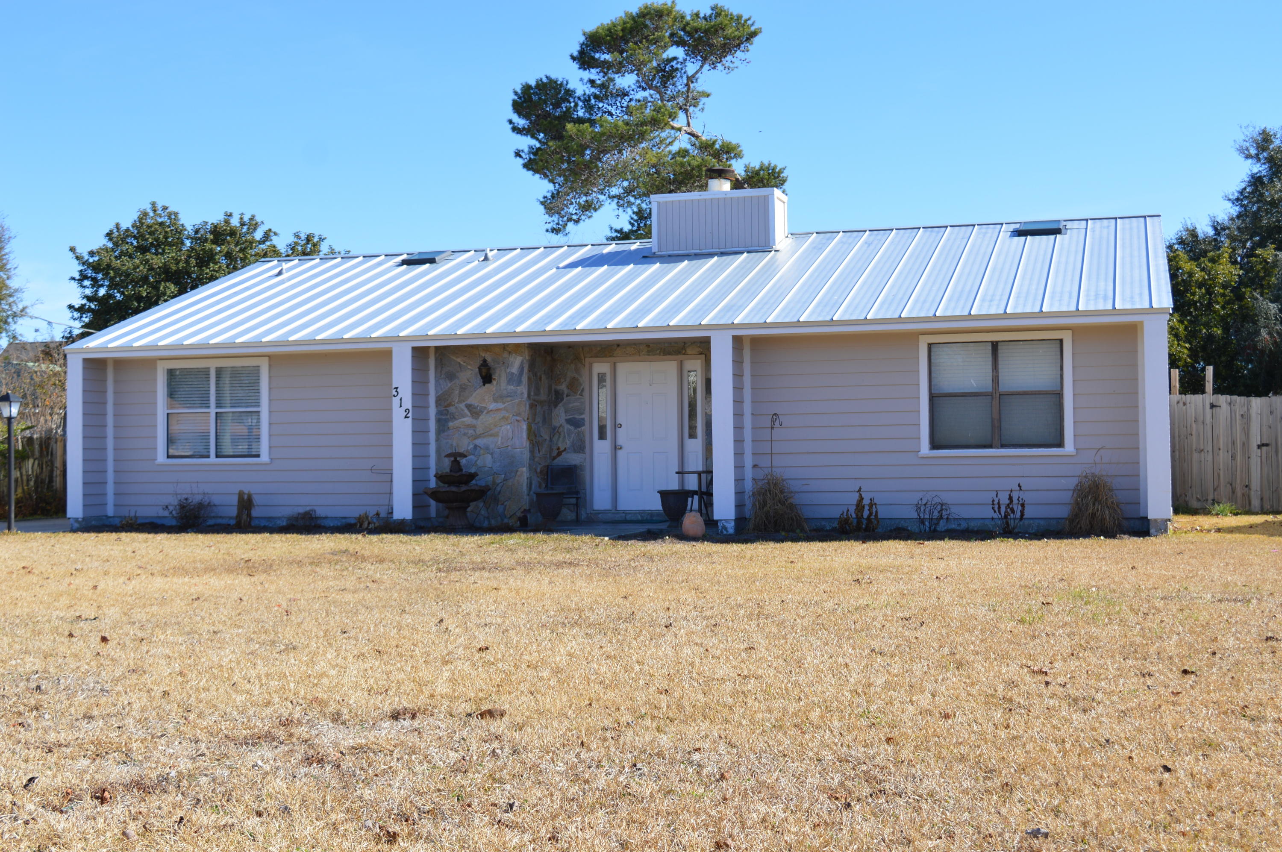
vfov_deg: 29.8
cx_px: 641
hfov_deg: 43.6
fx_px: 1601
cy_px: 426
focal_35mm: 45
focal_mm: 30
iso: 100
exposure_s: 1/250
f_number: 8
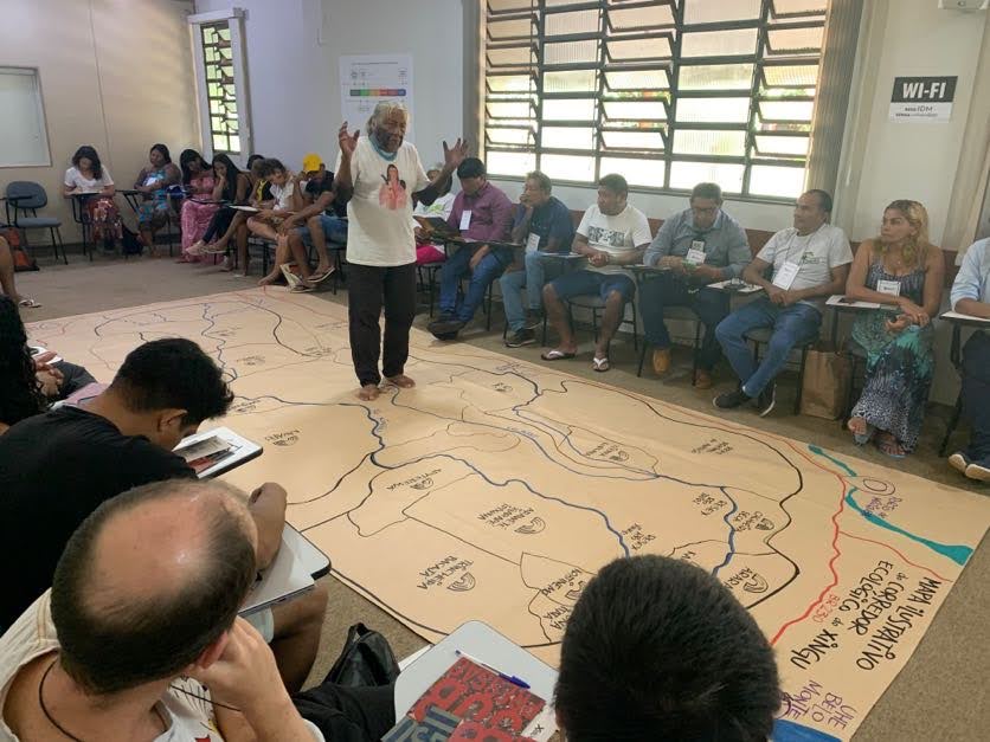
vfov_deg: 53.1
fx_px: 744
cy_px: 371
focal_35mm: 26
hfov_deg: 67.3
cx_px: 495
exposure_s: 1/60
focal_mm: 4.25
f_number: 1.8
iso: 250
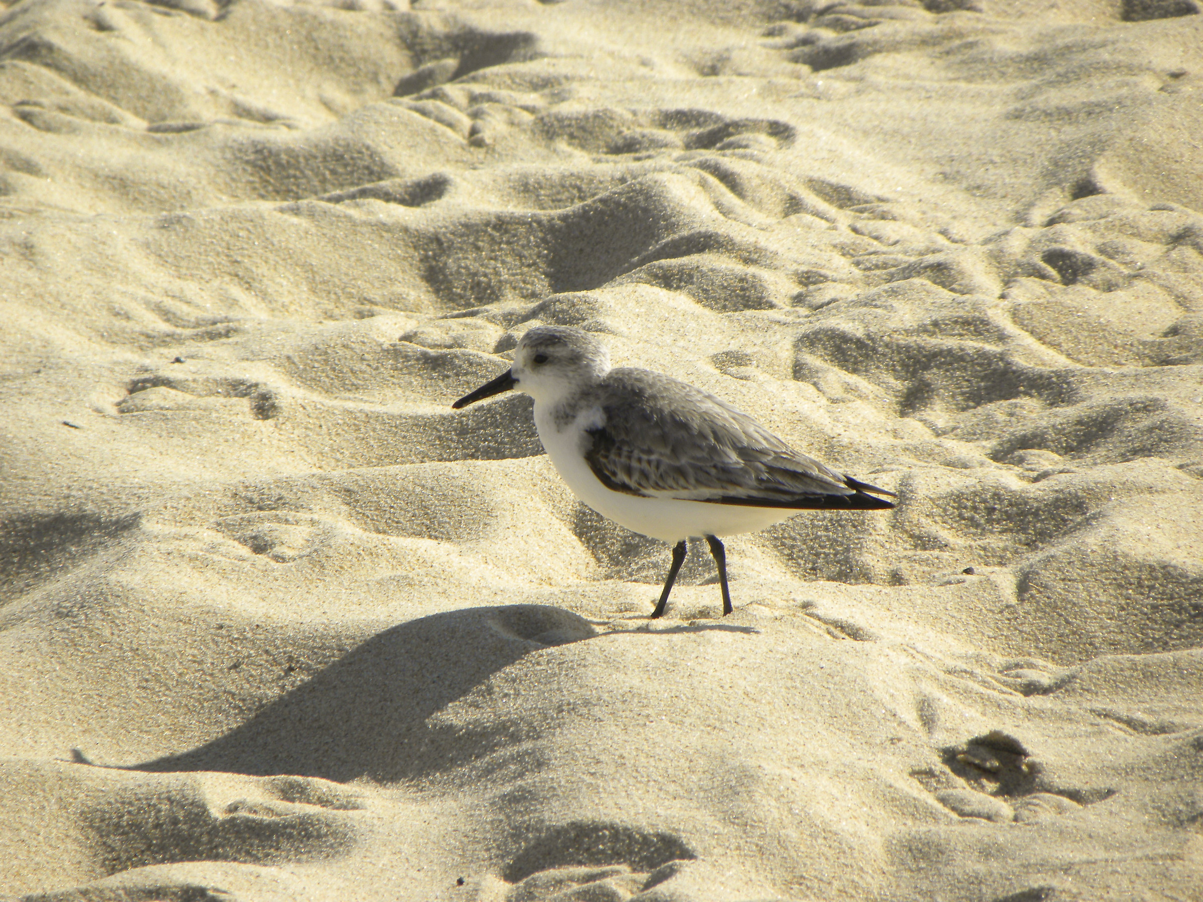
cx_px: 602
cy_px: 451
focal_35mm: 624
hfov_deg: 3.2
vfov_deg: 2.4
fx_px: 21686
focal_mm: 110.4
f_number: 5.6
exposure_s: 1/370
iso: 64
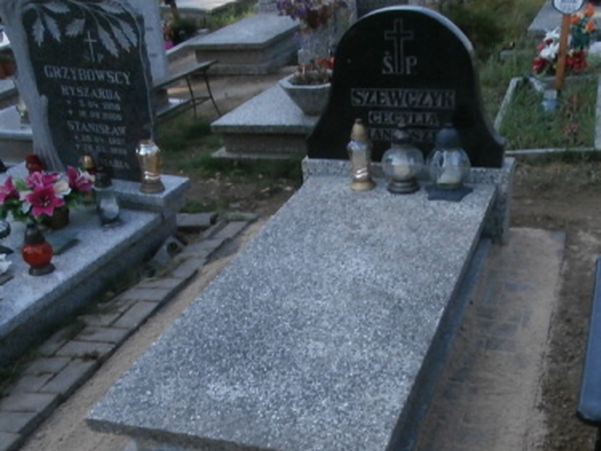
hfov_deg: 45.7
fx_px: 712
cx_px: 345
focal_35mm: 41
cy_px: 324
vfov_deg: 34.6
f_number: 7.9
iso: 400
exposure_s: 1/200
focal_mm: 4.2
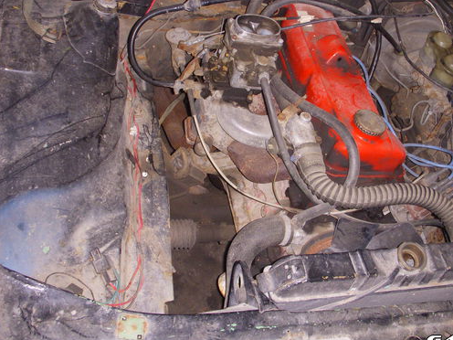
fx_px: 641
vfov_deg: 29.6
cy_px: 130
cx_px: 290
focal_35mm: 49
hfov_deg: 38.6
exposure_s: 1/60
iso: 200
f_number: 3.3
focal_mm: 6.3
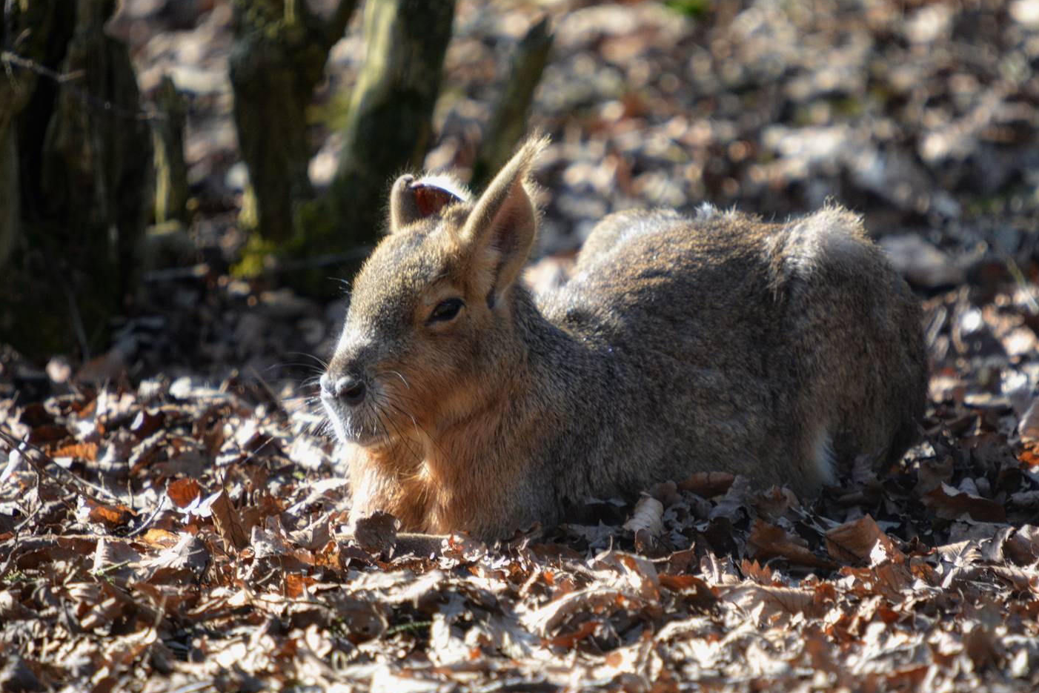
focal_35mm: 856
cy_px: 357
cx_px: 555
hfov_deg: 2.4
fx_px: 24706
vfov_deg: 1.6
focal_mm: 500
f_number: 6.3
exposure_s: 1/500
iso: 900
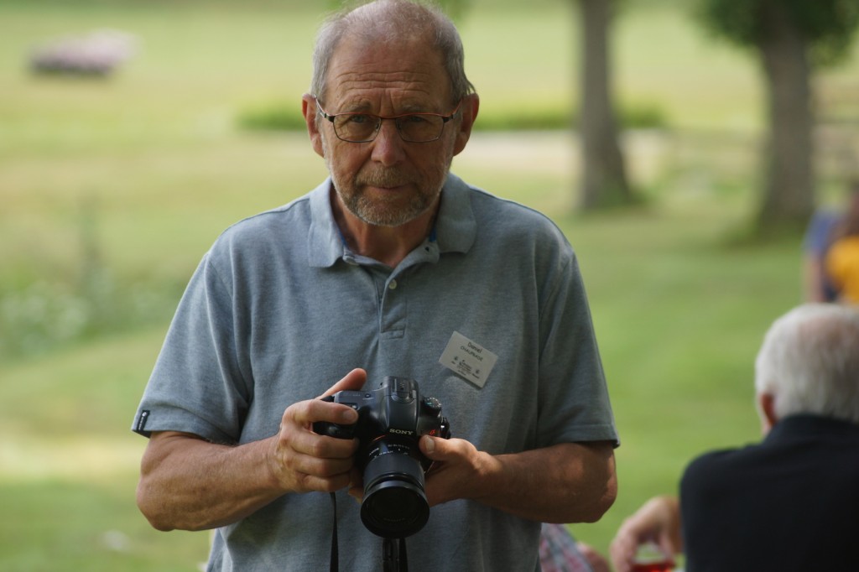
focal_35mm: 202
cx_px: 430
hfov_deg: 10.2
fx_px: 4830
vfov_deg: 6.8
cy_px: 286
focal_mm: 135
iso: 160
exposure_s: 1/250
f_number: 4.5
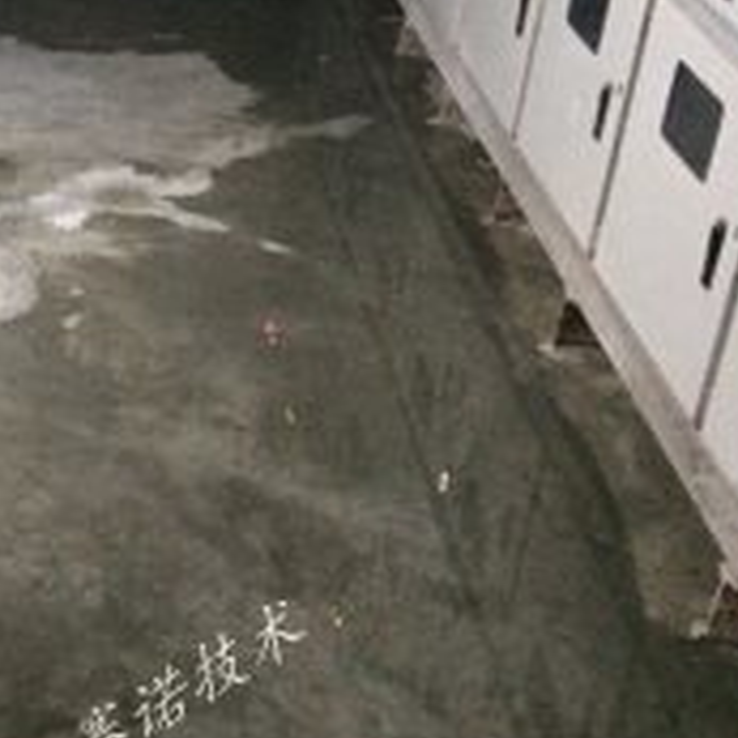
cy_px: 346
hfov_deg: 21.9
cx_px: -222
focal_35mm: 71
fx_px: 1713
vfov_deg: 24.3
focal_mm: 4.15
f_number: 2.2
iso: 400
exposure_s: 1/15
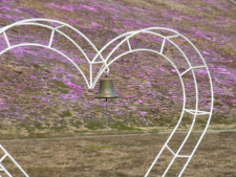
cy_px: 85
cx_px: 142
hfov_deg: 22.2
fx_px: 600
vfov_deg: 16.8
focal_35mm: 88
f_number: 8
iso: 100
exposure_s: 1/125
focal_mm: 5.5
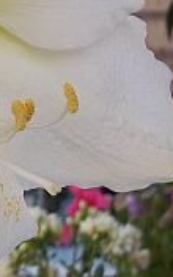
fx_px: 928
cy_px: 19
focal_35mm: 123
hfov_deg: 9.5
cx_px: -236
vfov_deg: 16.7
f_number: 2.9
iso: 80
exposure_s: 1/320
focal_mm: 5.7
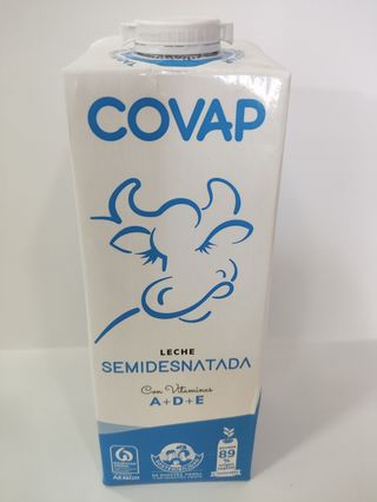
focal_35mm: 26
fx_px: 377
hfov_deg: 53.1
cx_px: 188
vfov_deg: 67.3
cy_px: 251
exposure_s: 1/50
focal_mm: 4.74
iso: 270
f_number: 1.79
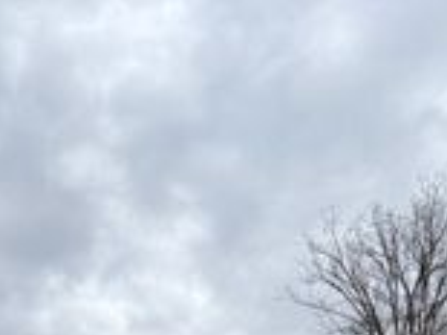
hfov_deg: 23.0
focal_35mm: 84
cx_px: 92
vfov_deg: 15.8
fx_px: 1084
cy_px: 539
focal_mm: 5.96
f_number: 1.6
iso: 50
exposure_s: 1/851
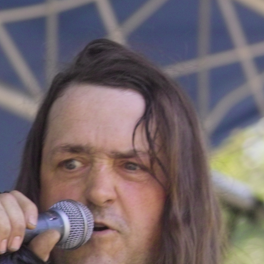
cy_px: 153
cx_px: 102
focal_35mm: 444
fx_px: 3831
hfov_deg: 3.9
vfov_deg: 3.9
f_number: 4
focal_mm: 105
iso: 200
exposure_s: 1/180
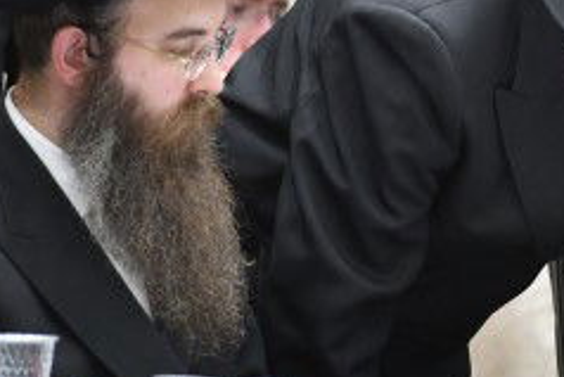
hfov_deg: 2.4
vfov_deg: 1.6
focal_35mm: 860
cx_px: 1036
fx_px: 13481
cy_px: 141
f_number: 5.6
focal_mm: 200
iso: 1250
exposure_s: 1/125
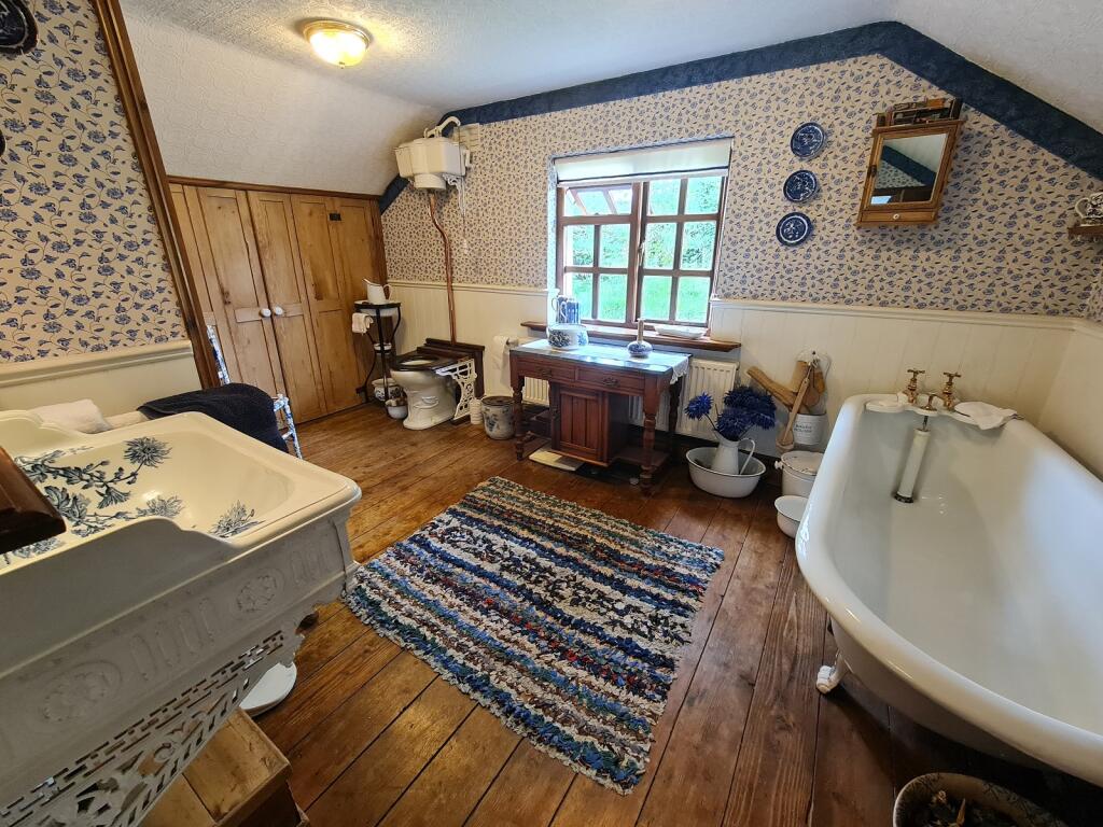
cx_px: 552
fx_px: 414
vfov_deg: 89.9
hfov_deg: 106.2
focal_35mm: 13
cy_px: 414
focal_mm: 2.2
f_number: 2.2
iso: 400
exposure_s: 1/50
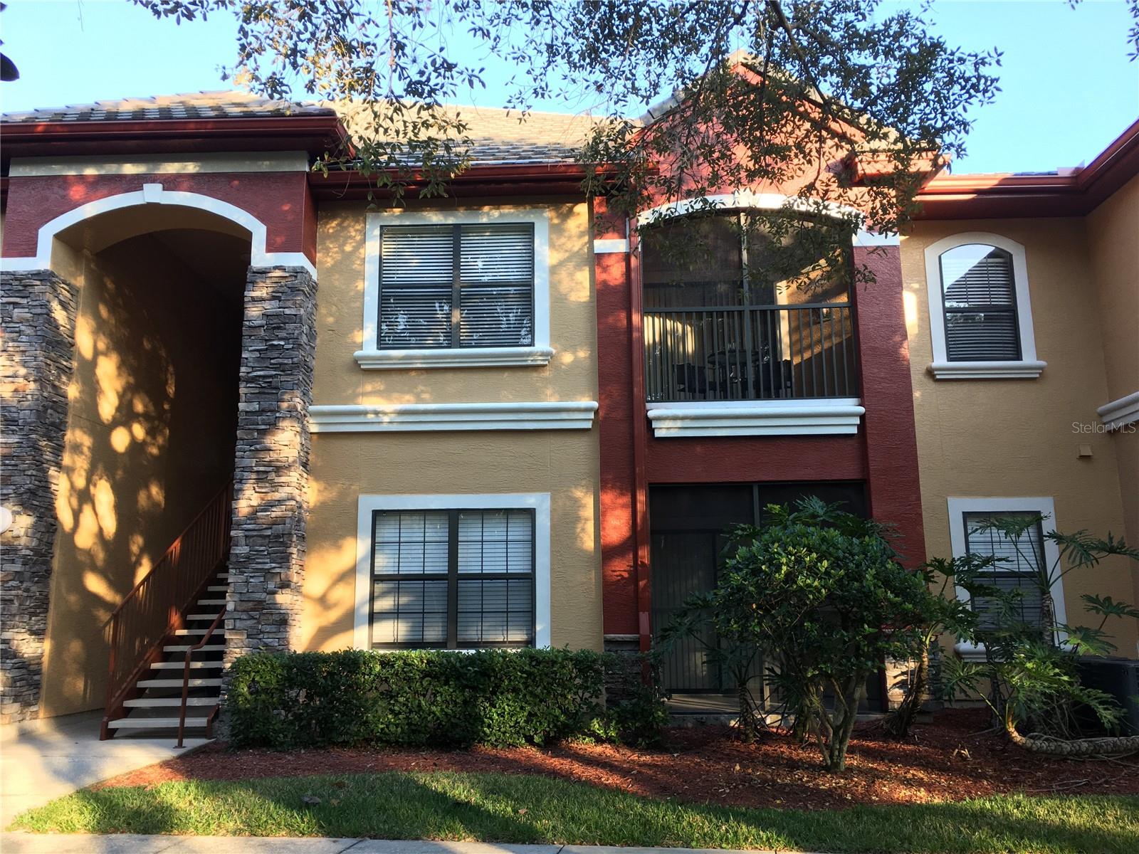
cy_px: 427
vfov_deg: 48.2
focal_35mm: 29
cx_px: 570
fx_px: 954
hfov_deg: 61.7
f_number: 2.2
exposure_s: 1/120
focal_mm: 4.15
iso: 40
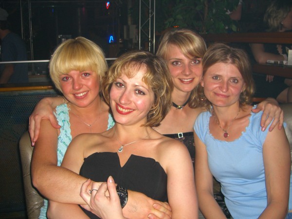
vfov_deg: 37.7
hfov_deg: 49.0
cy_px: 110
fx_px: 321
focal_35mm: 38
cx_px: 146
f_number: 2.8
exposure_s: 1/60
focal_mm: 7.9
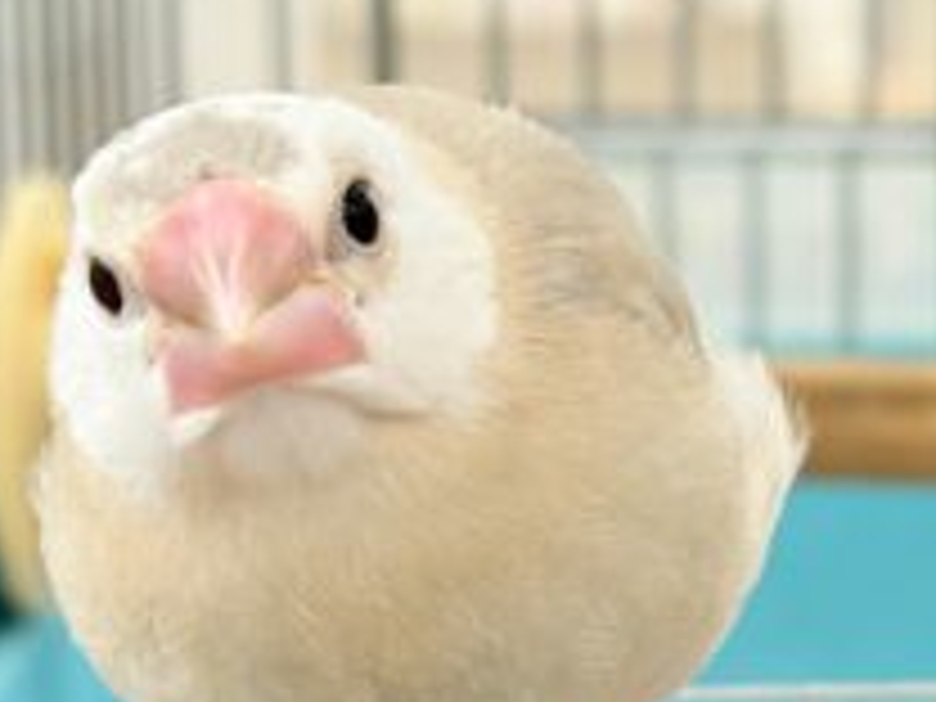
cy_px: 472
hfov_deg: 12.2
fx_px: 4326
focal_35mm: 160
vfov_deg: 9.3
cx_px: 976
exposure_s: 1/50
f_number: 1.6
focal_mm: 5.96
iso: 50
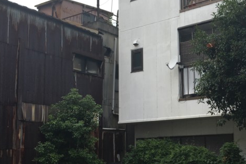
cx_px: 176
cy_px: 107
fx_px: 348
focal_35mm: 51
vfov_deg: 26.3
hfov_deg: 38.2
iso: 25
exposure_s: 1/950
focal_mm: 4.15
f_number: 2.2
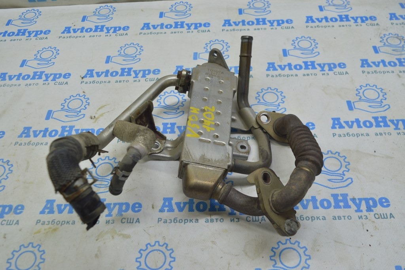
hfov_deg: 53.2
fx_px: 405
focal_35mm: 36
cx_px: 202
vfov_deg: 36.8
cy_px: 135
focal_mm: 24
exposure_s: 1/40
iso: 400
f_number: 5.6
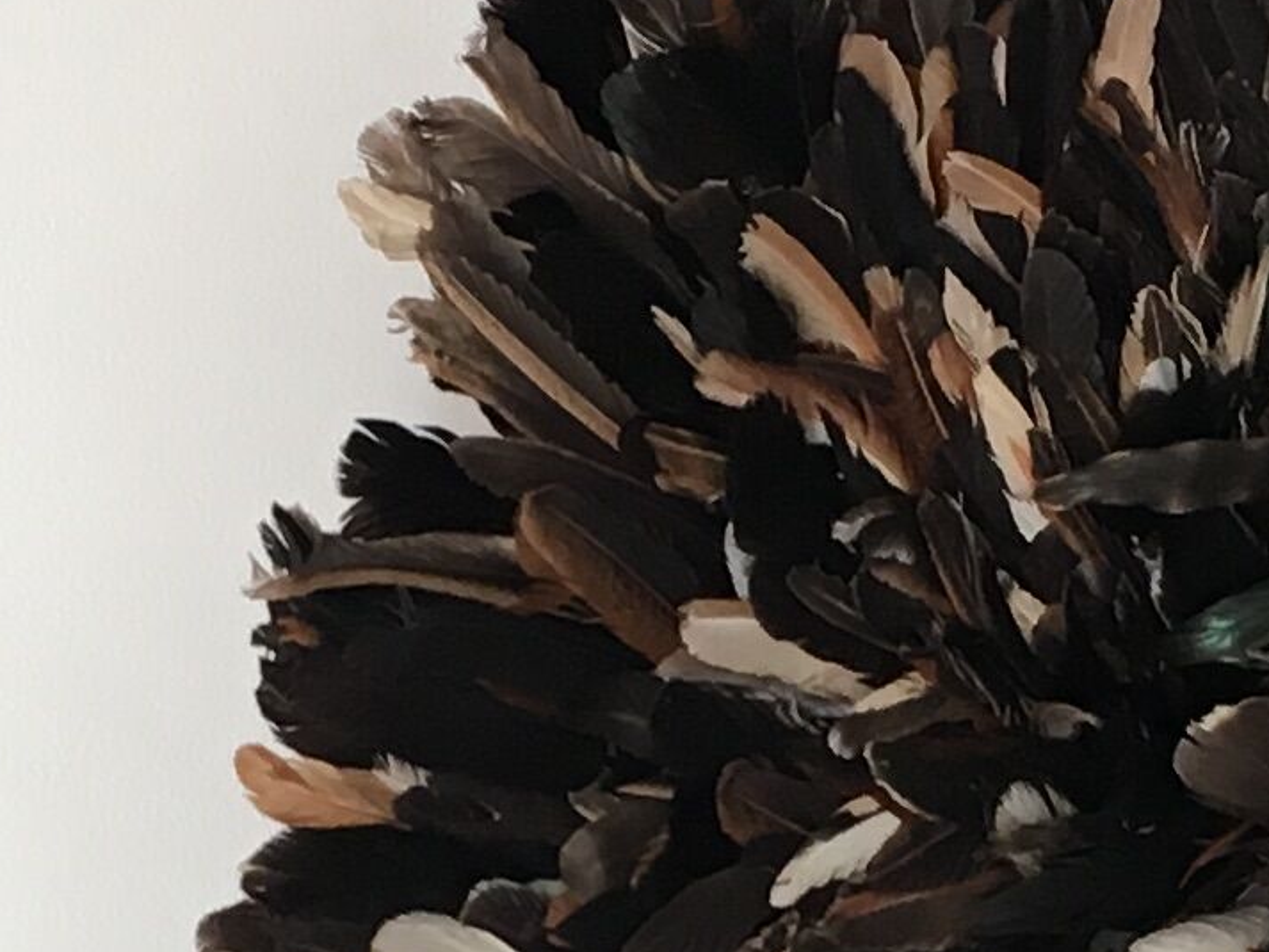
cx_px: 740
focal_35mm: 164
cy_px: 988
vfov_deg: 9.0
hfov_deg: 12.0
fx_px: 6013
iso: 32
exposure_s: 1/33
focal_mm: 4.15
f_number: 2.2
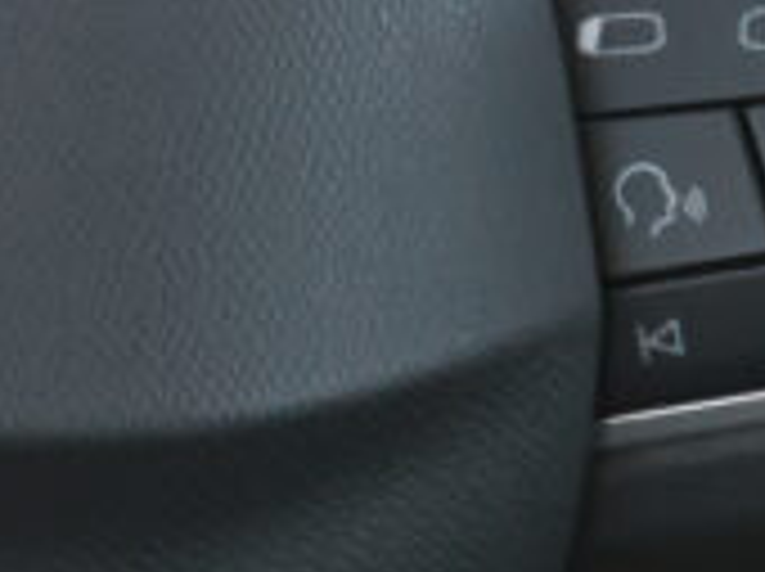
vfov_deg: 3.8
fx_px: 8717
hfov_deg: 5.0
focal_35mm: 395
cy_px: 236
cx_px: -378
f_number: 8
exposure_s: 1/160
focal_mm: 45
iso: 2000
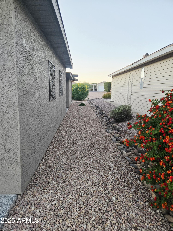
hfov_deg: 58.9
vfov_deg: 73.9
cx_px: 86
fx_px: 153
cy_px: 116
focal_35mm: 23
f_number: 1.8
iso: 160
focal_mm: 5.4
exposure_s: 1/182
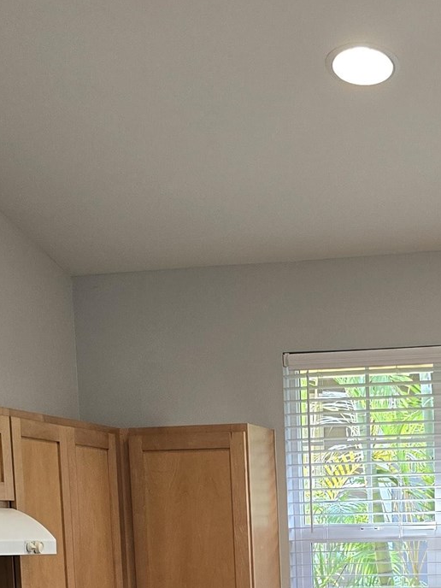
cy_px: 756
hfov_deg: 18.8
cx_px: 391
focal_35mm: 77
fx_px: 1308
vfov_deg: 22.7
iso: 200
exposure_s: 1/120
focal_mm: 6.3
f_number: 1.7
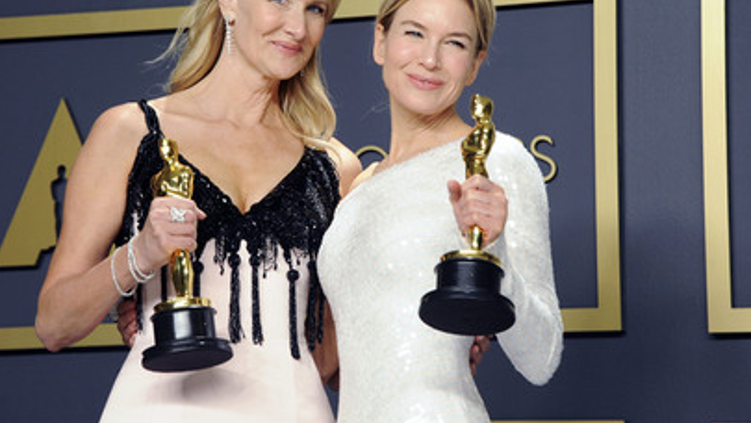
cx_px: 391
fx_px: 3127
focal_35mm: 157
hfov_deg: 13.7
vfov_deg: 7.7
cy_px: 171
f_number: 6.3
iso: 1600
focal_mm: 135
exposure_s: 1/125
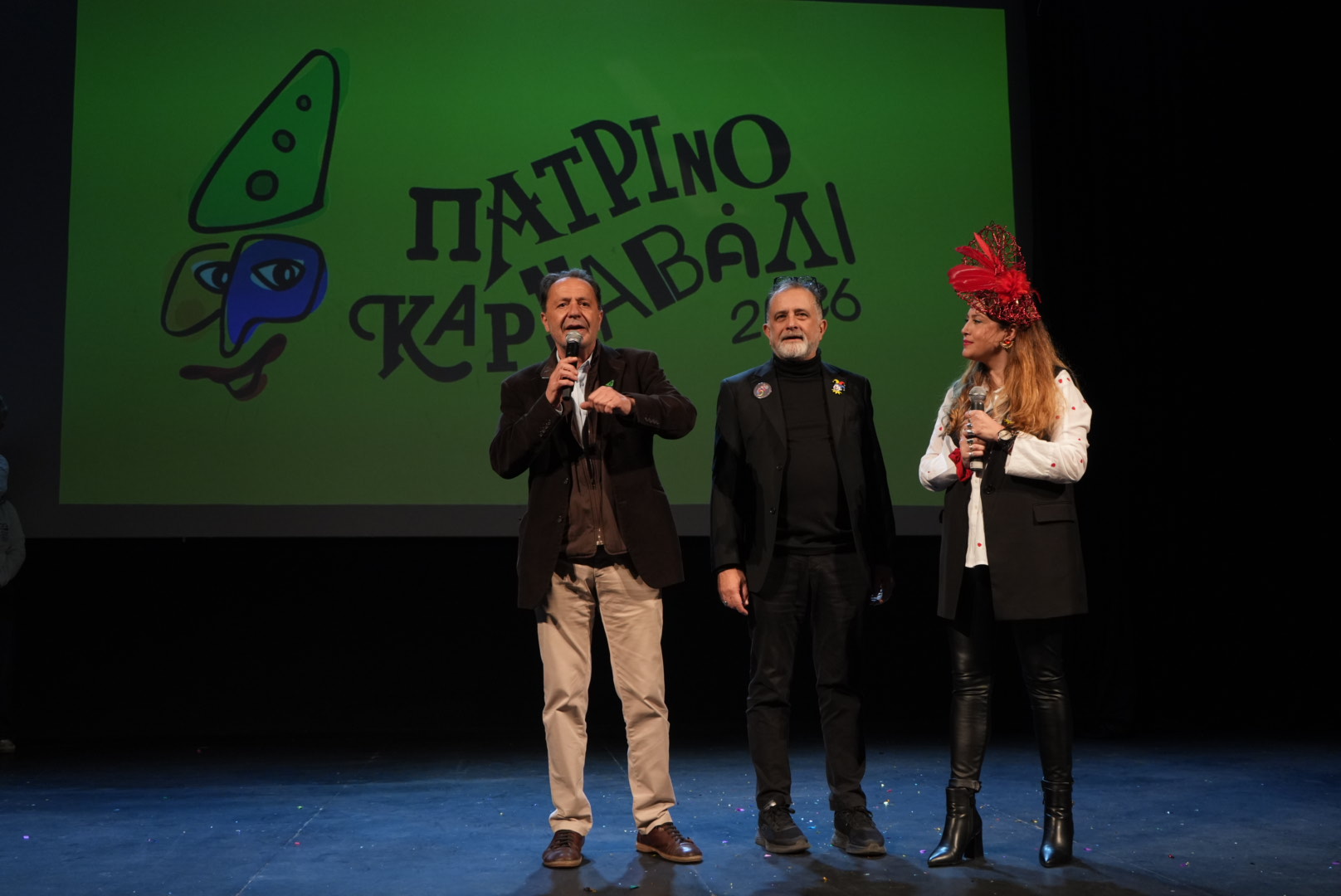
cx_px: 670
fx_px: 1305
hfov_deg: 54.4
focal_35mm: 35
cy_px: 448
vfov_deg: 37.9
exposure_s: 1/200
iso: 2500
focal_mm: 35
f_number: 4
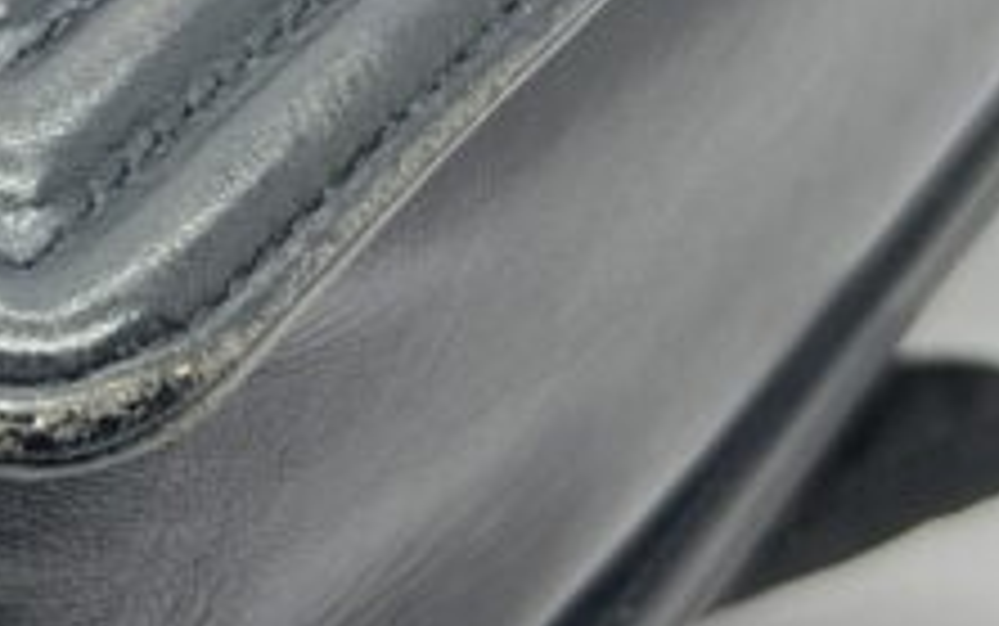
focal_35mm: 127
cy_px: -198
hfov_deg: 16.1
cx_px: -36
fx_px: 3459
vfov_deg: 10.1
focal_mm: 5.7
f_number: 1.5
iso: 80
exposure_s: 1/100
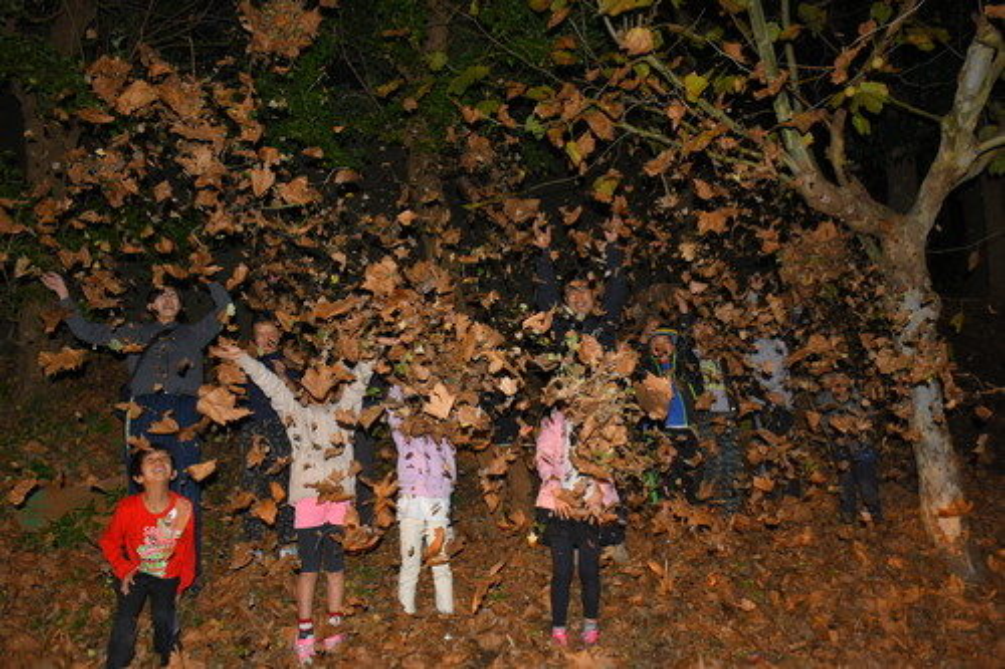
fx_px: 837
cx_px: 502
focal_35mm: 30
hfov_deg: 61.9
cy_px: 334
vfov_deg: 43.6
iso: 320
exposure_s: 1/60
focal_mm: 20
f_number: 3.8
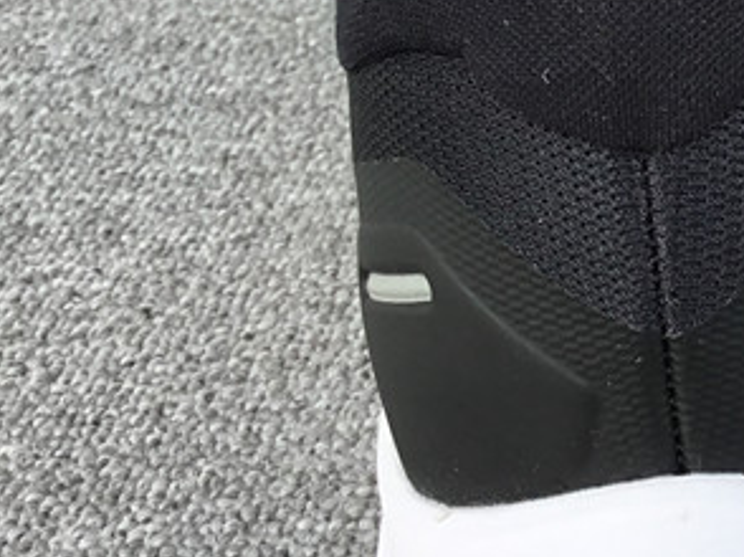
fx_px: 2040
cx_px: 1131
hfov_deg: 18.3
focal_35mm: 95
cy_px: 148
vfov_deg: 15.5
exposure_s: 1/132
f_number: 2.4
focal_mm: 3.3
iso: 25
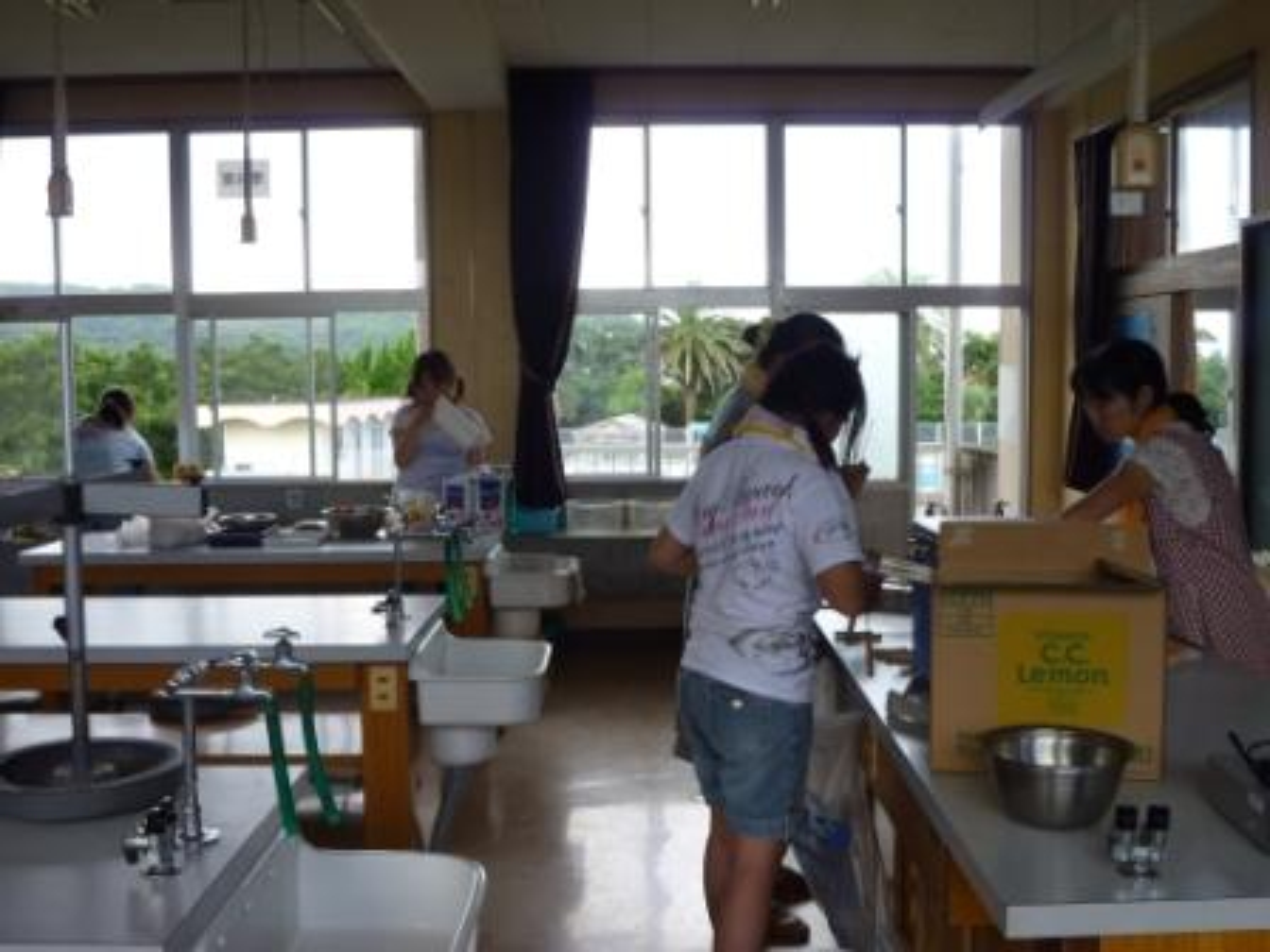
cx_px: 635
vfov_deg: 37.7
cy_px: 476
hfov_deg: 49.0
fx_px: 1394
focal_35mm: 38
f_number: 3.5
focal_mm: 6.8
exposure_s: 1/60
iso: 80
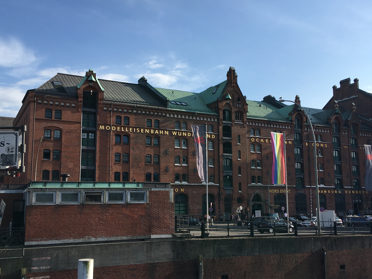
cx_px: 196
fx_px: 408
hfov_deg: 49.0
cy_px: 151
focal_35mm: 38
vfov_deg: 37.7
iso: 25
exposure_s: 1/1166
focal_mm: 4.15
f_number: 2.2
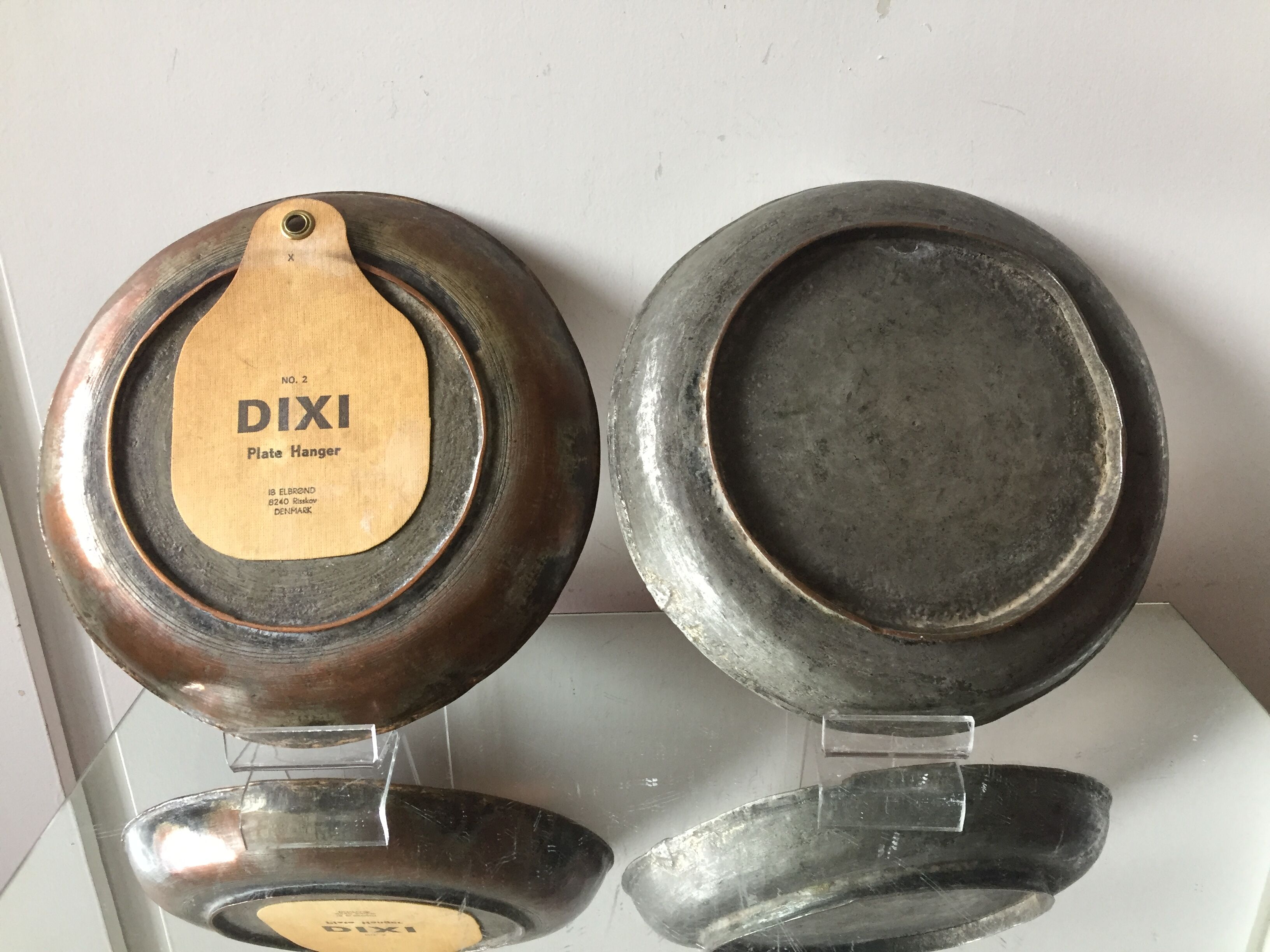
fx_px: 1064
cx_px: 635
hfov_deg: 61.7
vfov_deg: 48.2
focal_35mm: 29
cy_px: 476
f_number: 2.2
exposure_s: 1/33
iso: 200
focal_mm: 4.15
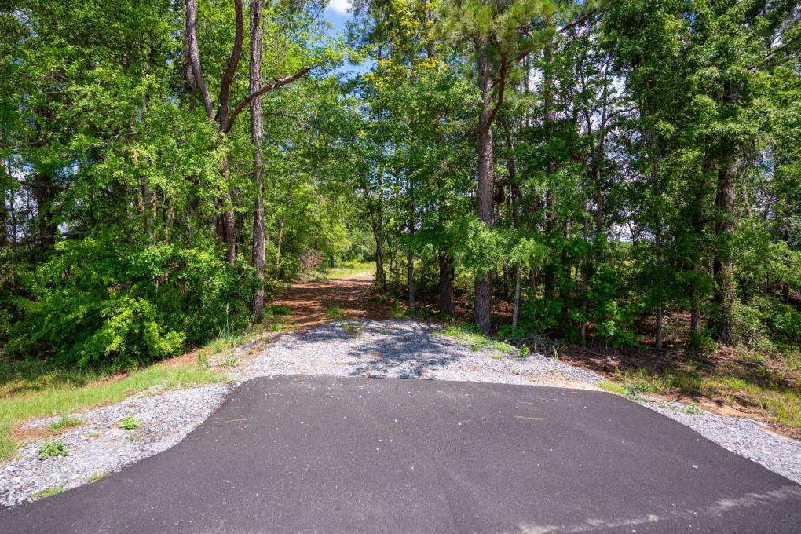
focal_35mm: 20
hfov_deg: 83.7
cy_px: 259
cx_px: 360
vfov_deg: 61.9
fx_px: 445
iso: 250
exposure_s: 1/2000
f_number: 2.8
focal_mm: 17
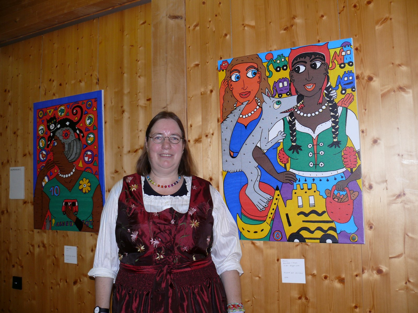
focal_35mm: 35
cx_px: 209
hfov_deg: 52.6
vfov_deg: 40.7
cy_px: 156
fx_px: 423
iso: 100
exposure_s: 1/30
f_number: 2.8
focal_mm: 7.4
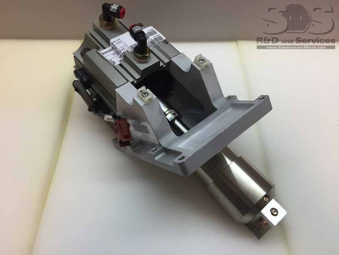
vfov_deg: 48.2
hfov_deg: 61.7
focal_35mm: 29
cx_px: 170
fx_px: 284
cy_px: 128
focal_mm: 4.15
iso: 40
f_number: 2.2
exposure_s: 1/33
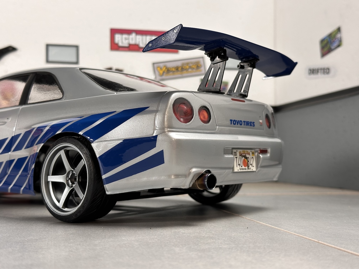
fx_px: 498
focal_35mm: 48
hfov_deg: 39.7
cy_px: 134
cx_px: 180
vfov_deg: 30.3
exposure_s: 1/100
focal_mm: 6.86
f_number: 1.78
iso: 80
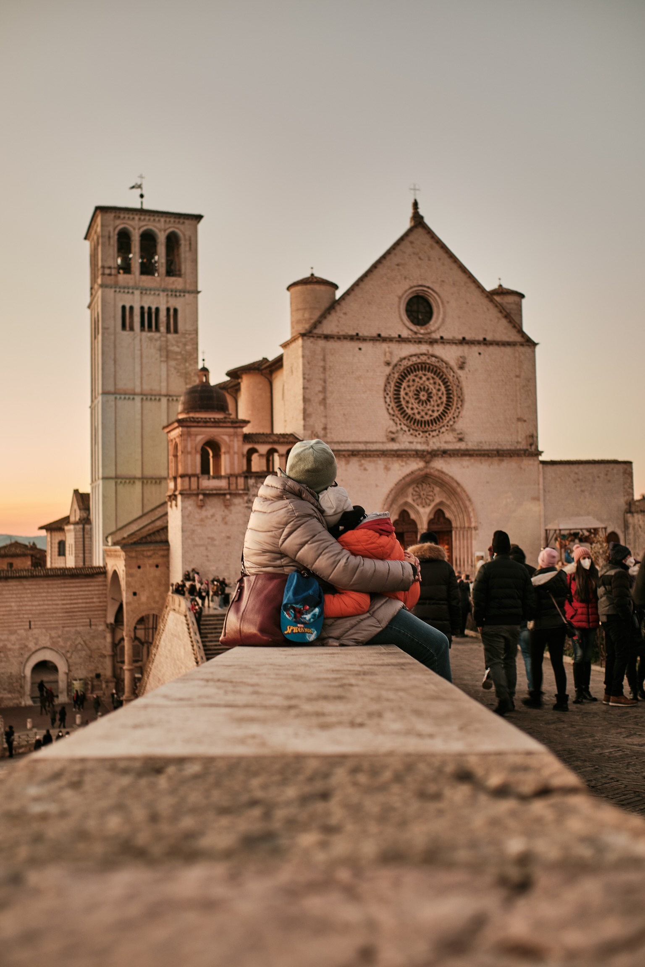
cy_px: 484
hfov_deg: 37.9
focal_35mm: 35
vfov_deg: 54.4
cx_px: 322
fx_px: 941
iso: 160
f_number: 2.2
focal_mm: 23
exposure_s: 1/30
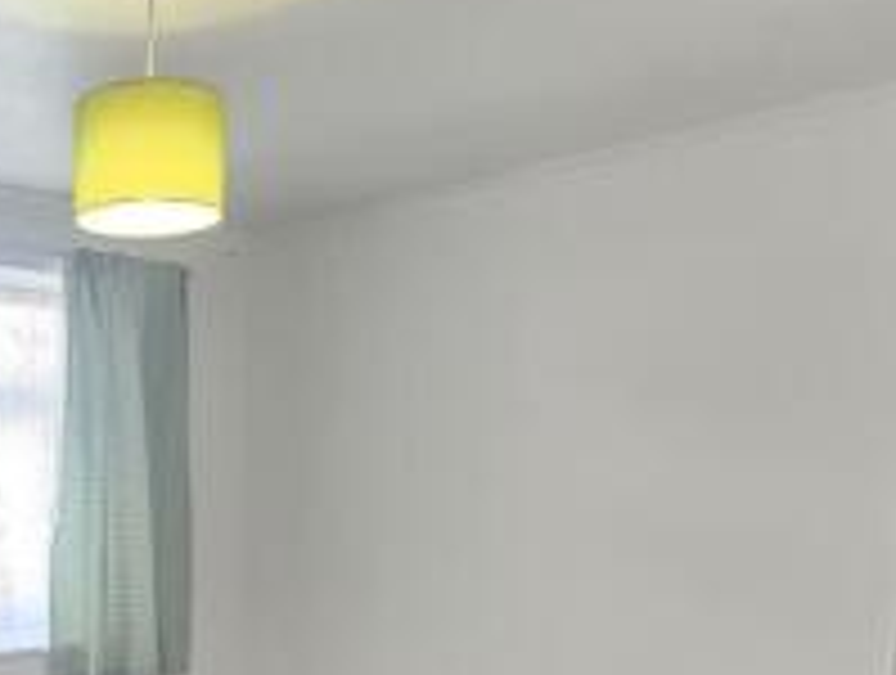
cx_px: 16
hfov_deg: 42.7
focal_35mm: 38
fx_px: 985
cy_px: 700
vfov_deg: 34.0
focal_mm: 2.2
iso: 320
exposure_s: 1/50
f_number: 2.2
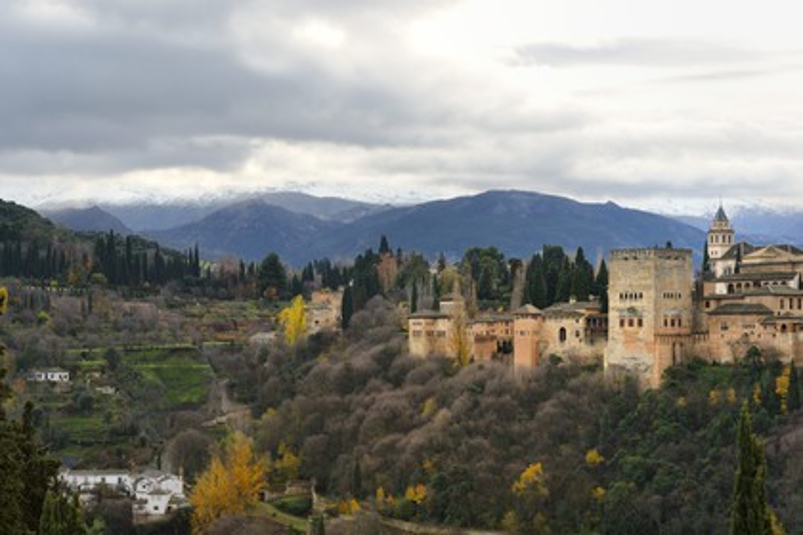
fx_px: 1561
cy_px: 268
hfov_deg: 28.8
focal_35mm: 70
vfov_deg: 19.5
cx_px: 402
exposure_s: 1/160
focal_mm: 70
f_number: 8
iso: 400
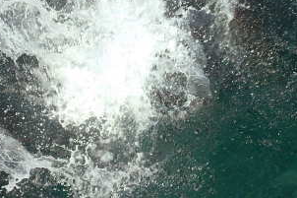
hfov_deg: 12.6
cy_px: 12
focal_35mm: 162
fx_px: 1336
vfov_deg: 8.4
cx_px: 36
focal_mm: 48
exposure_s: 1/250
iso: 200
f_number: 8
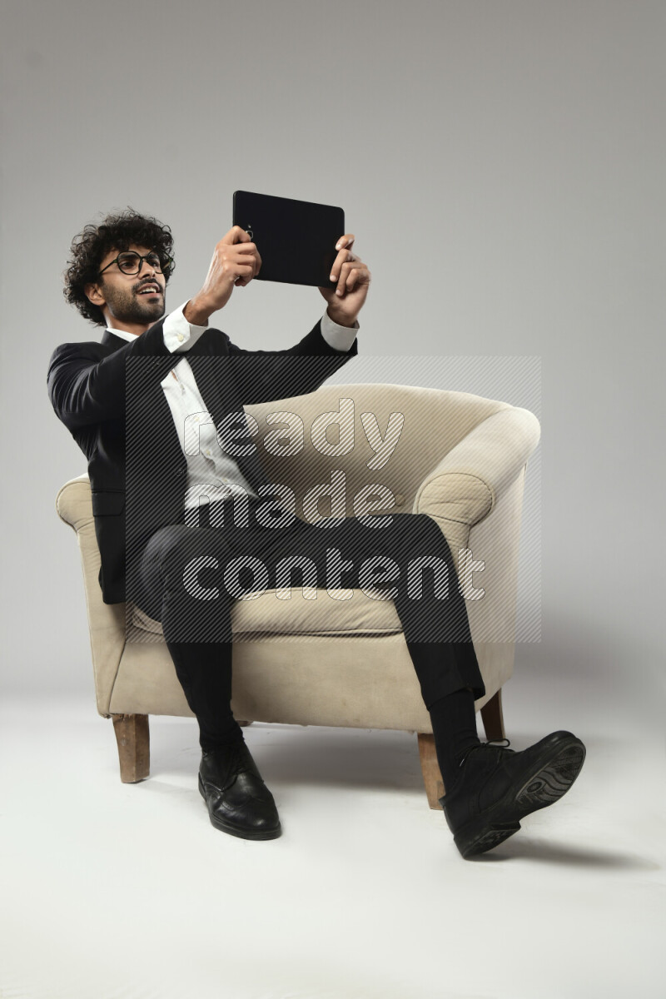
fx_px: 943
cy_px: 500
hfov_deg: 38.9
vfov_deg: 55.8
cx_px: 333
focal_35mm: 34
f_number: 5.6
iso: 400
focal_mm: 34
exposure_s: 1/125
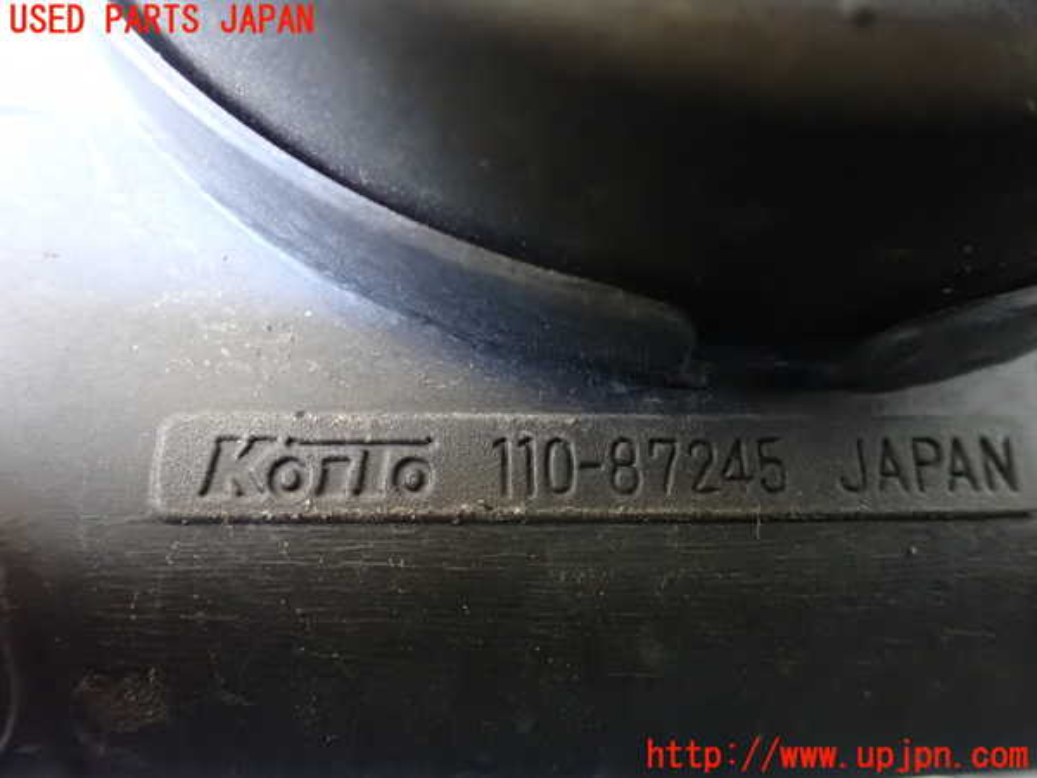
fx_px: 899
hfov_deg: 60.0
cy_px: 389
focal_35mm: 30
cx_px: 518
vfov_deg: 46.8
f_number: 2.3
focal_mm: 5.4
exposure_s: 1/25
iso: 1600
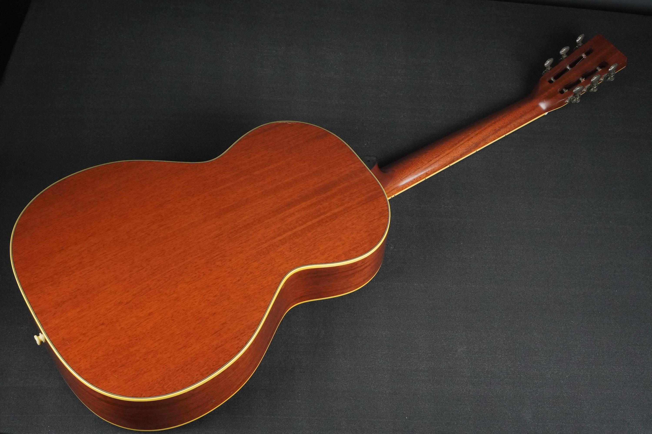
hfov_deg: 37.9
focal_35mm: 52
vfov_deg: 25.8
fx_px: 951
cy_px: 217
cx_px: 326
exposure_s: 1/60
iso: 2500
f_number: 11
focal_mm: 35
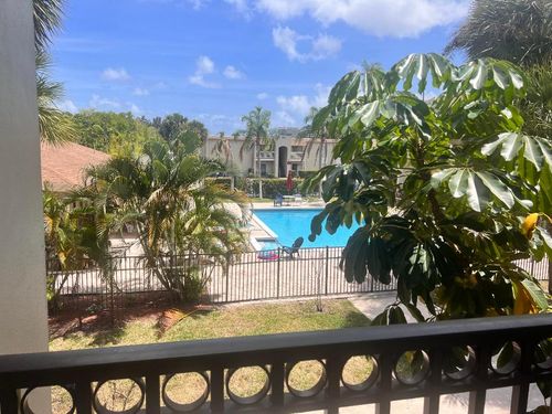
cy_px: 207
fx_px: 415
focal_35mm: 26
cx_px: 276
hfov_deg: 67.3
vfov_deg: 53.1
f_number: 1.5
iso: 50
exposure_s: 1/4444
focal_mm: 5.7
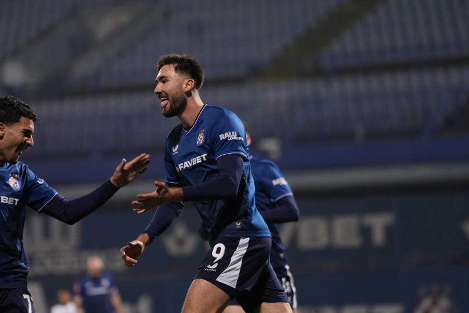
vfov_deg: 5.0
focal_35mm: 276
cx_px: 213
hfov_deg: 7.5
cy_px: 144
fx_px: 3594
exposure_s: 1/1250
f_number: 2.8
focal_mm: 188
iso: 3200
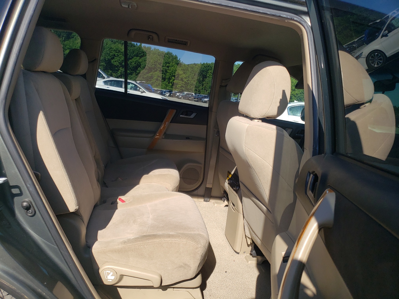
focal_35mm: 26
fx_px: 300
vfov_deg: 53.1
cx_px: 200
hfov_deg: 67.3
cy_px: 150
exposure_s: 1/2000
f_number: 1.5
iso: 50
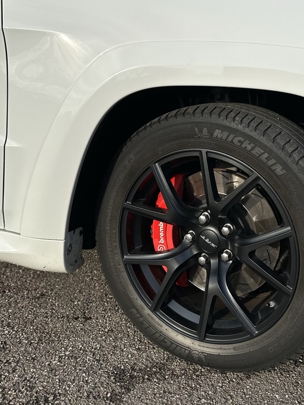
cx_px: 230
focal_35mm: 40
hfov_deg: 35.1
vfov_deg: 45.8
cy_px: 122
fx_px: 468
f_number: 1.78
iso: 80
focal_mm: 6.86
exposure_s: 1/4016
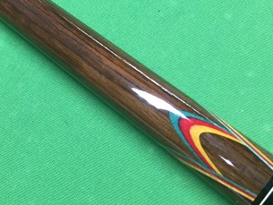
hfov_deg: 33.5
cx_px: 91
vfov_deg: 25.6
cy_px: 72
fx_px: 450
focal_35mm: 57
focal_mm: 4.15
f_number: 2.2
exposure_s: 1/30
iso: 100
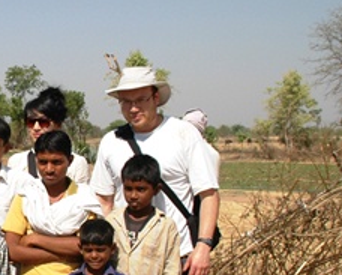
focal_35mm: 71
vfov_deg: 21.5
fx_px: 720
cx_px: -45
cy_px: 188
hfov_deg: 24.7
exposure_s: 1/400
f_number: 10
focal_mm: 18
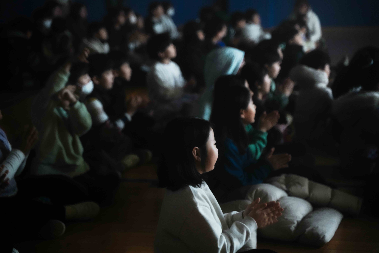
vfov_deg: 18.2
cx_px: 190
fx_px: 790
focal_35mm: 75
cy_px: 126
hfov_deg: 27.0
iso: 12800
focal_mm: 75
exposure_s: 1/40
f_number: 2.8
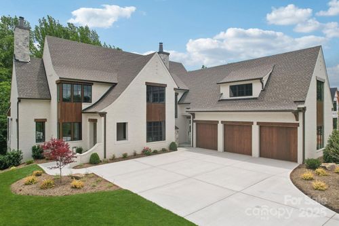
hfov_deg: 78.6
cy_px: 113
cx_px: 170
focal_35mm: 22
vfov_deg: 57.2
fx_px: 207
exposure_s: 1/4000
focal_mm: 8.4
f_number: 2.8
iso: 110
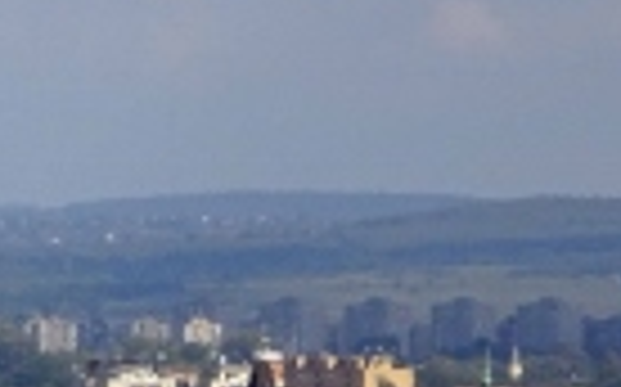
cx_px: -236
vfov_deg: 1.4
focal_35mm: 969
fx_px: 16386
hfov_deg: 2.2
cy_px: 142
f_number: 6.3
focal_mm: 46.32
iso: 80
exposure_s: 1/500
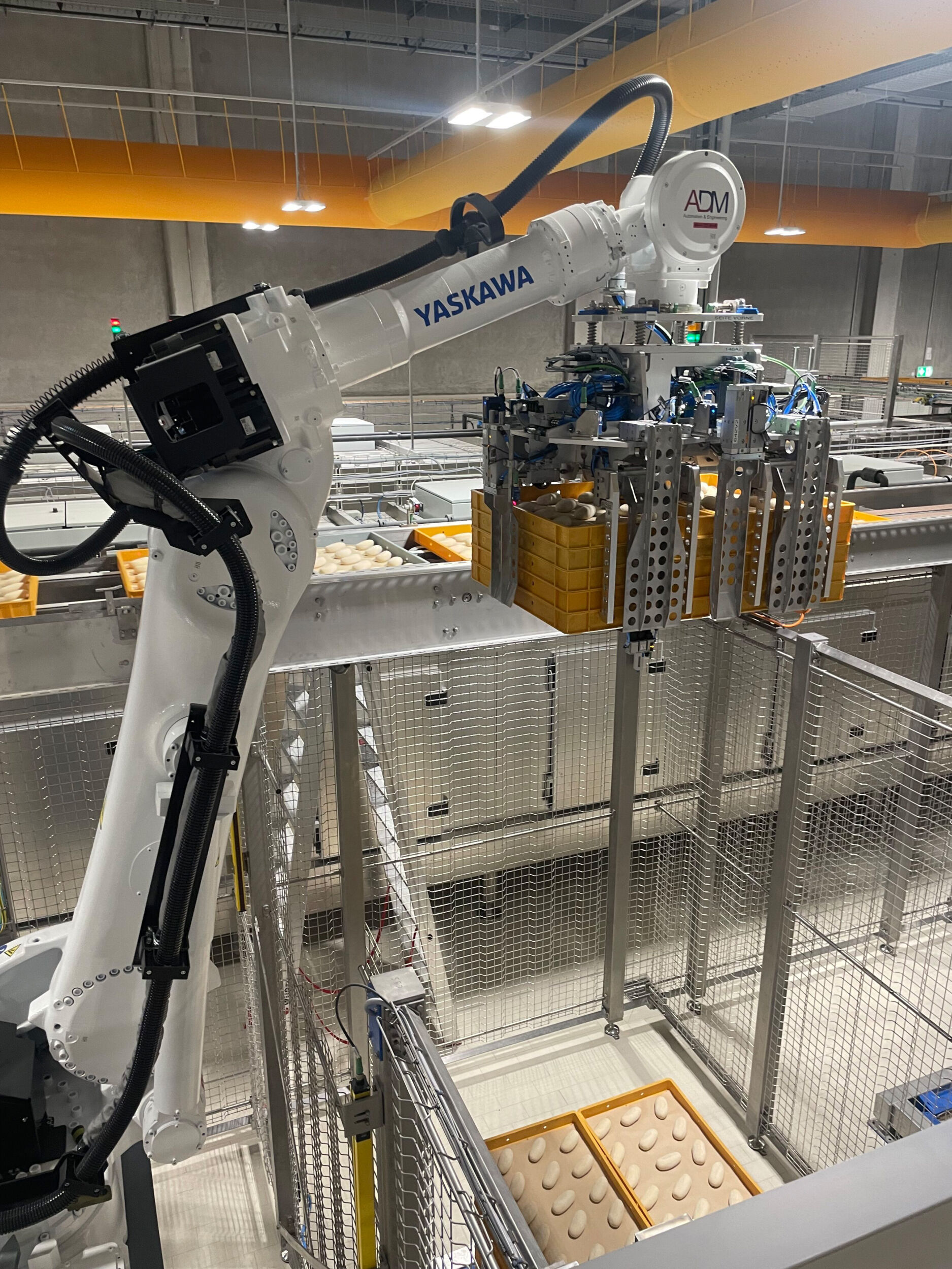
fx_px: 953
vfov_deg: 67.3
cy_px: 634
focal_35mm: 26
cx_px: 476
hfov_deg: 53.1
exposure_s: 1/49
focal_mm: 4.2
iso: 100
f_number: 1.6
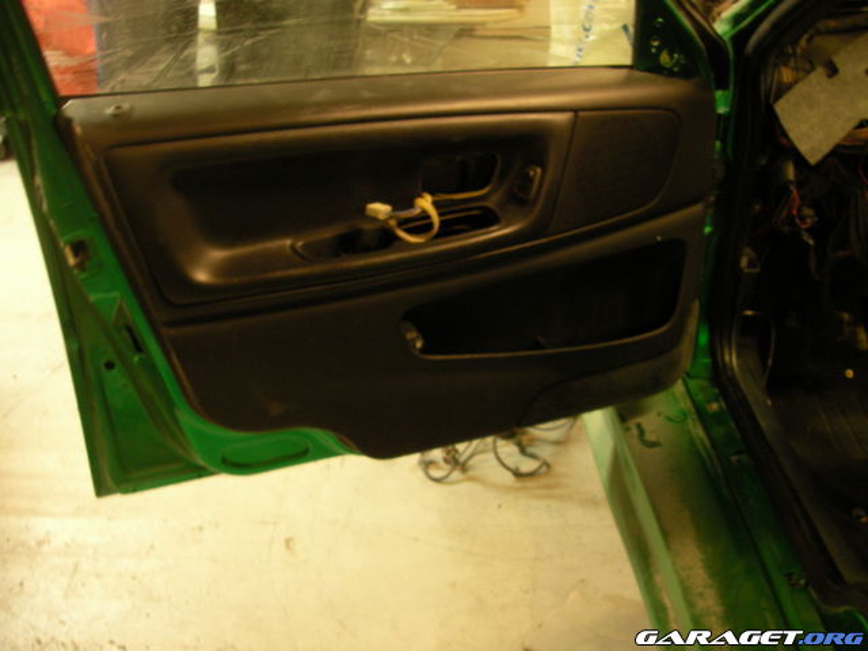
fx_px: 953
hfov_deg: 49.0
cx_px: 434
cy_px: 326
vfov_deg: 37.7
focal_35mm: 38
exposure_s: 1/3.6
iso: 100
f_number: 3.3
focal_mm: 6.3
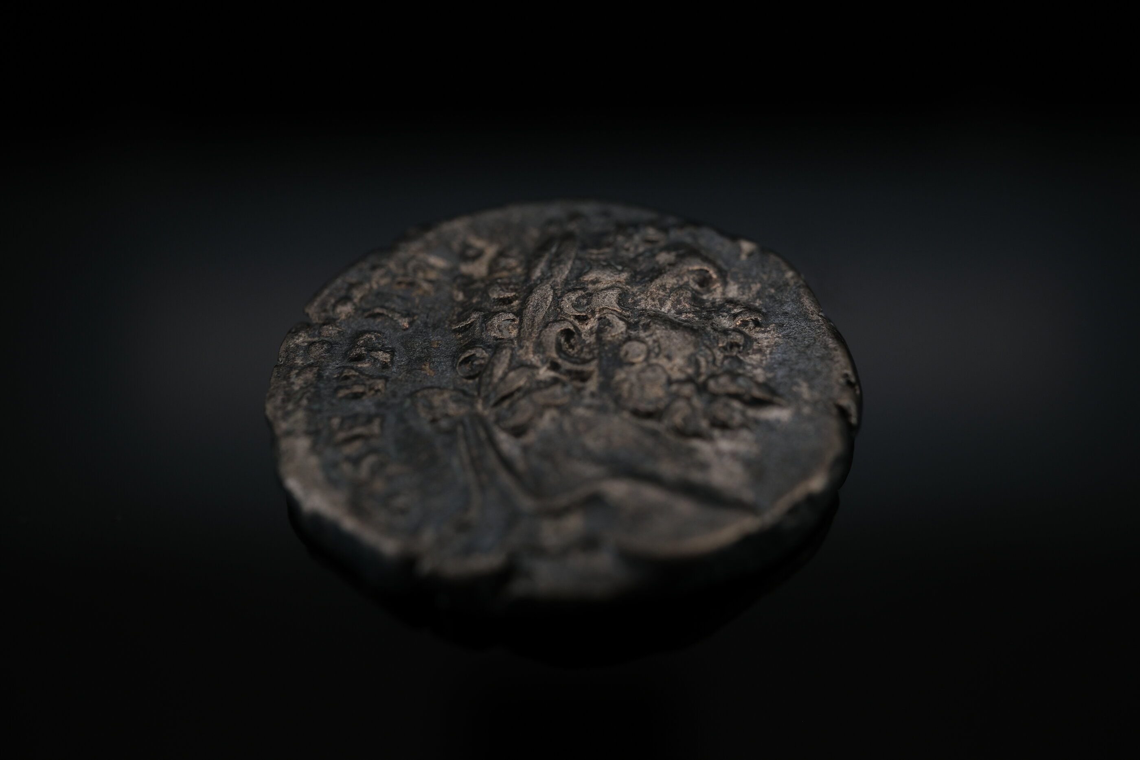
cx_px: 570
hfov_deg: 43.6
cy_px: 380
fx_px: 1425
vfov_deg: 29.9
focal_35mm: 45
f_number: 8
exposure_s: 1/180
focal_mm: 30
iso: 160
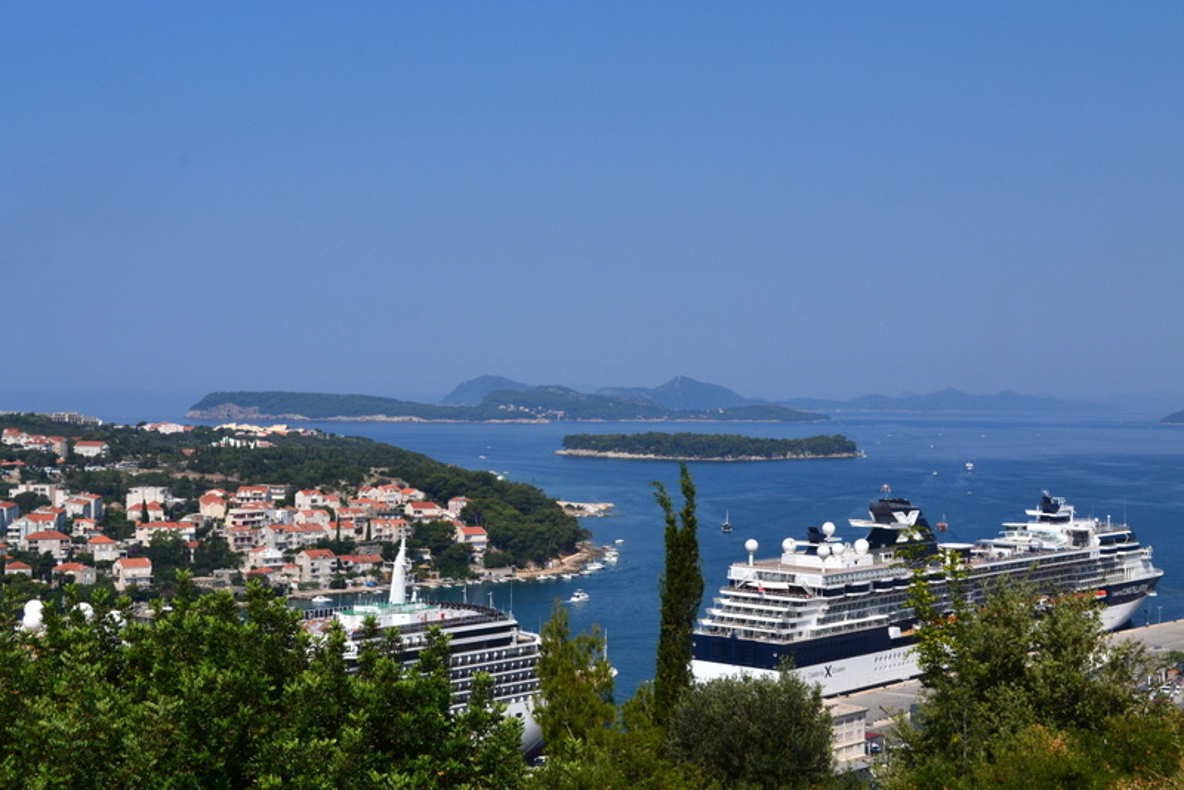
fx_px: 1678
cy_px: 395
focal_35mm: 51
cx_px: 592
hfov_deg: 38.9
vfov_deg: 26.5
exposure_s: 1/500
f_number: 11
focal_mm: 34
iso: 280
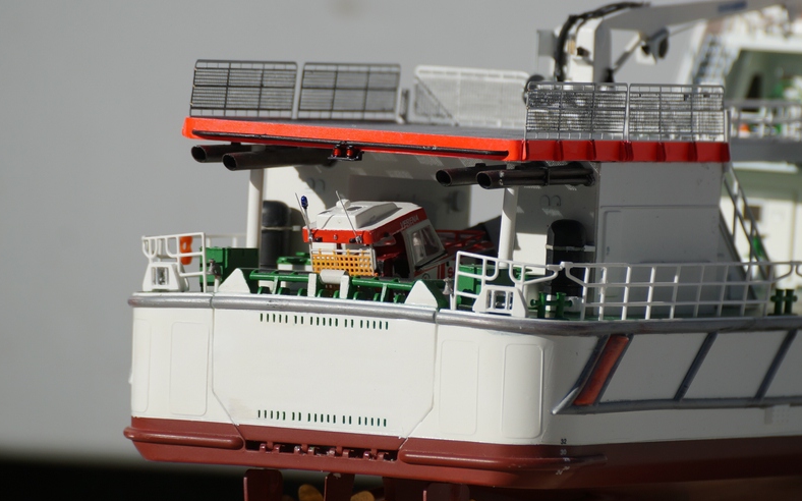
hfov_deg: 3.6
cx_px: 451
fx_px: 12717
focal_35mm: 582
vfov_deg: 2.3
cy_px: 192
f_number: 7.1
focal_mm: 300
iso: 100
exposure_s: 1/800
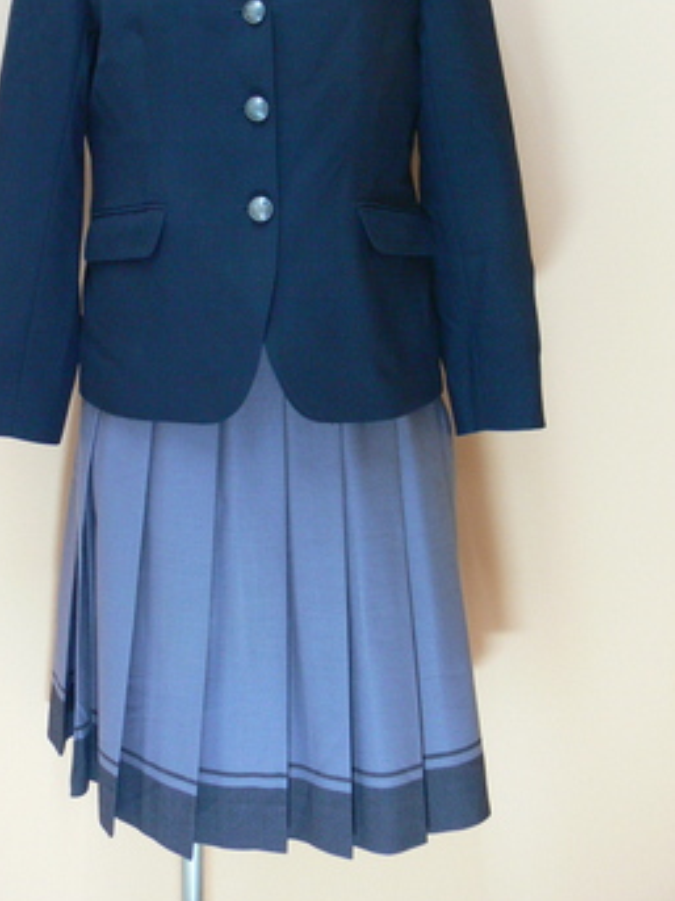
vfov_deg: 37.1
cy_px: 292
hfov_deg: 28.5
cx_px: 288
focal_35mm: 51
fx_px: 1327
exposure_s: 1/30
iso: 200
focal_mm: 7.4
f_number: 2.8
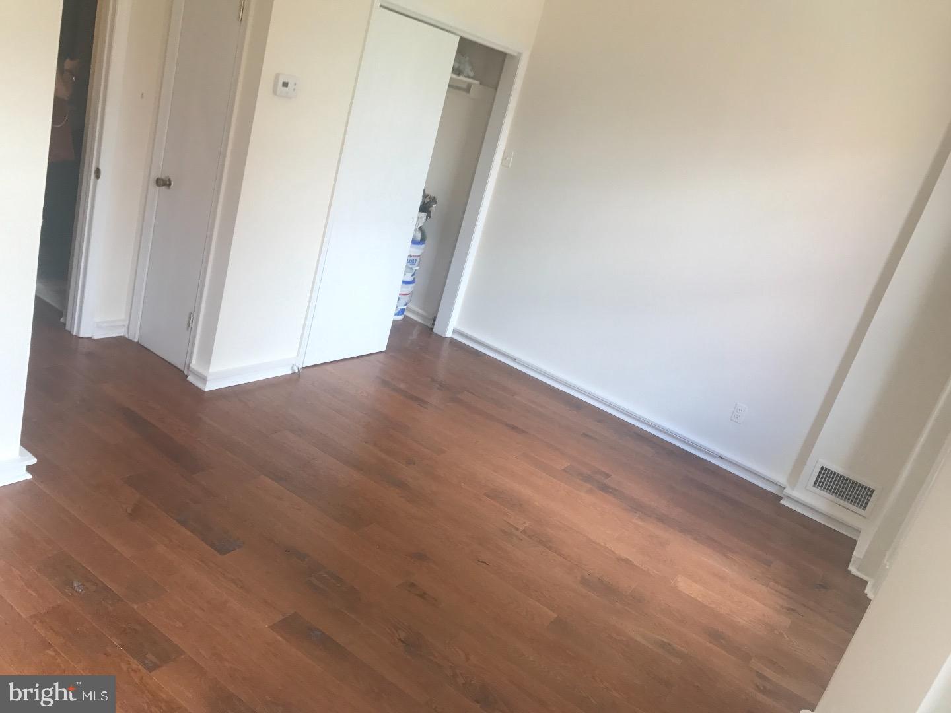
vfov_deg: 49.7
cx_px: 476
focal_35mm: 28
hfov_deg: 63.4
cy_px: 356
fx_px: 769
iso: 32
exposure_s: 1/60
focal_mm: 3.99
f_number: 1.8
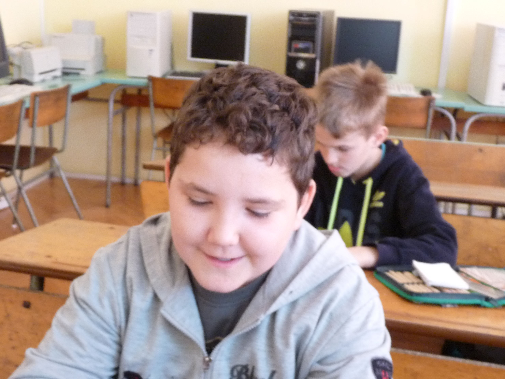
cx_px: 252
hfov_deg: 42.1
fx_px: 656
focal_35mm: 45
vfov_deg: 32.2
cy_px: 190
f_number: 3
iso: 320
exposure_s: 1/30
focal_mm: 5.6
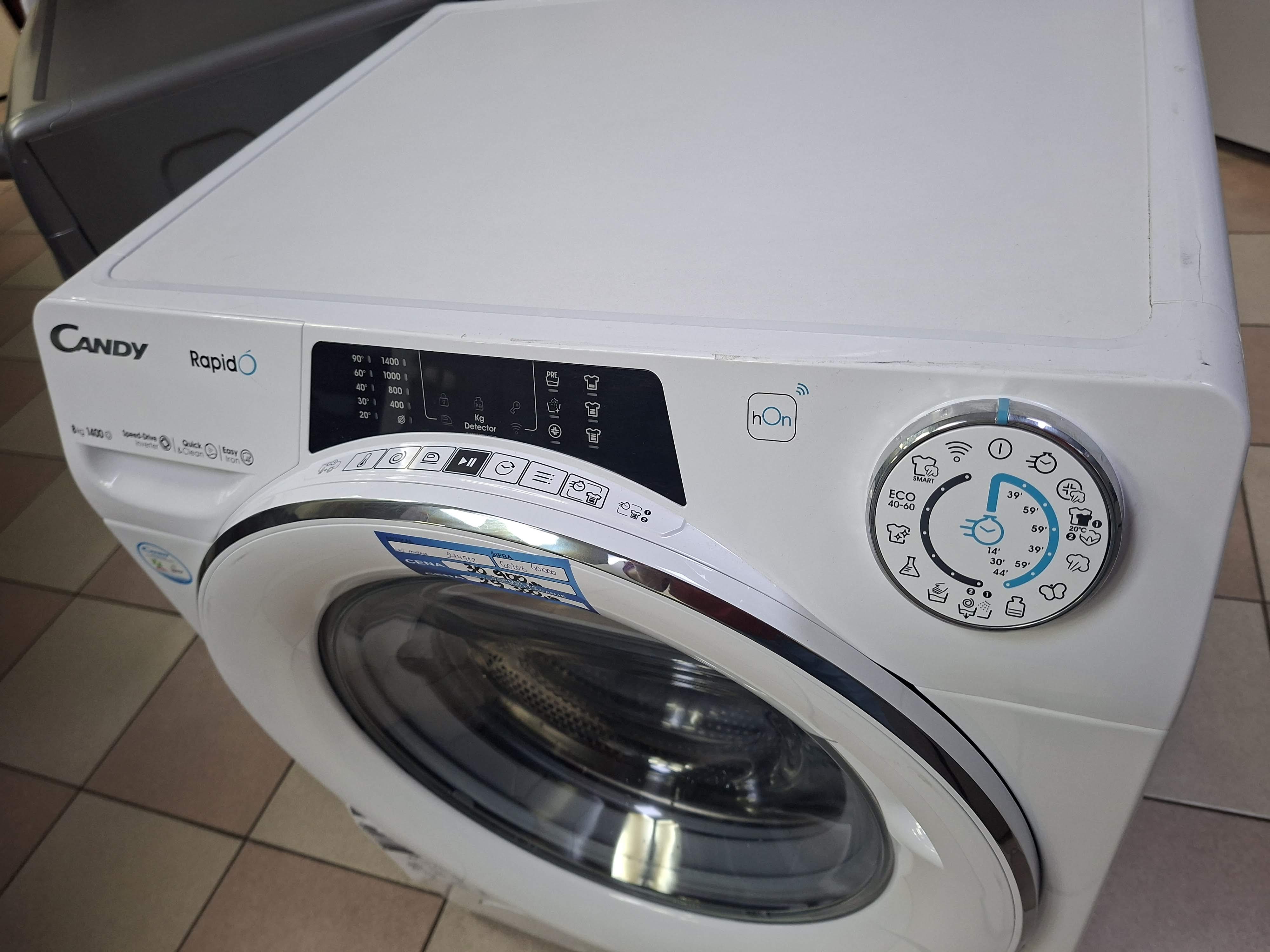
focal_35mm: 23
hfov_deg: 73.9
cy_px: 476
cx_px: 635
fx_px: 844
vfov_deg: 58.9
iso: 320
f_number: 1.8
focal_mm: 5.54
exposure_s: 1/100
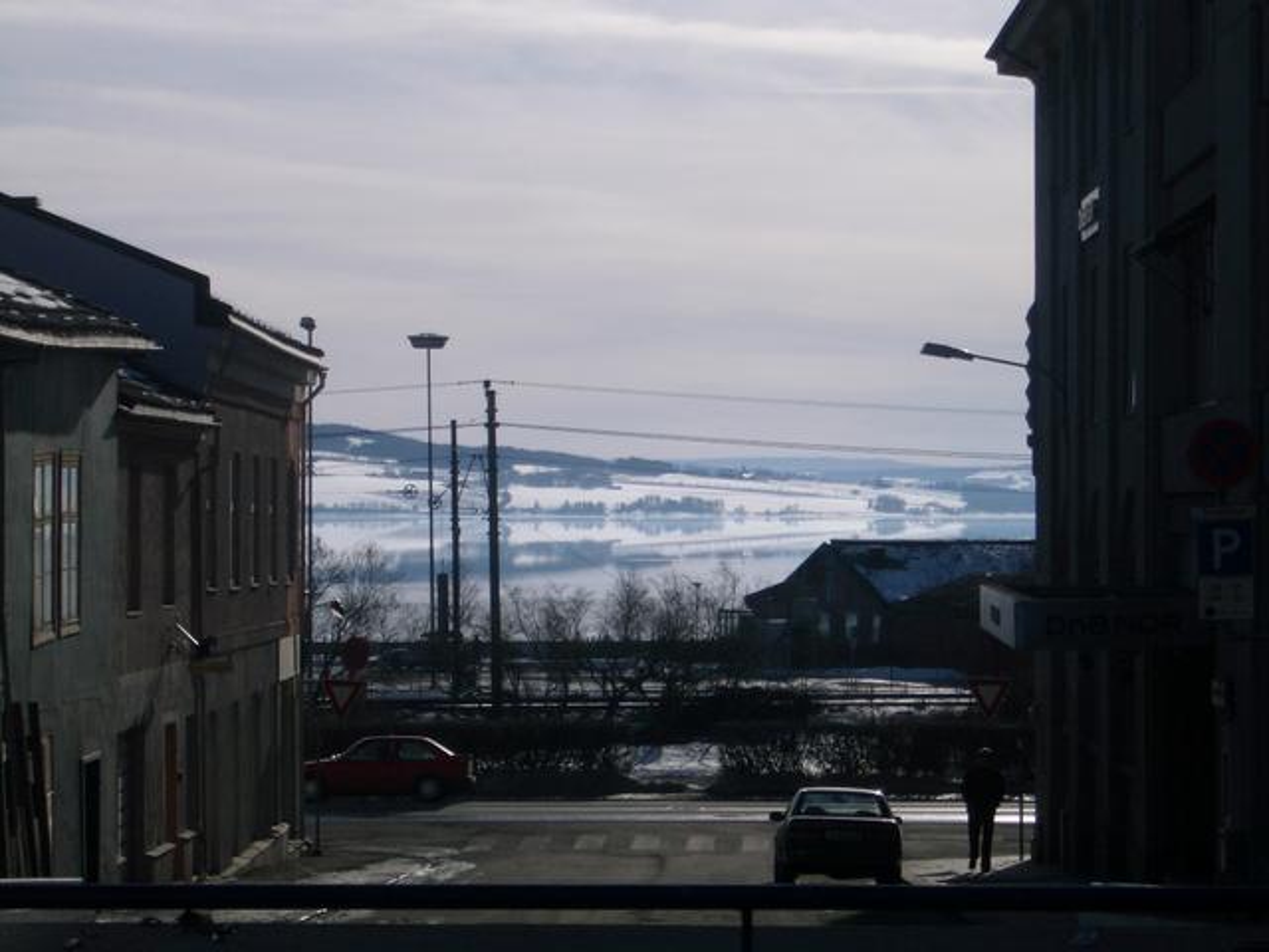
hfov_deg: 18.7
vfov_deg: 14.1
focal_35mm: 105
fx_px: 3849
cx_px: 634
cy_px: 476
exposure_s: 1/640
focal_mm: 17.4
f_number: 7.7
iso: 50
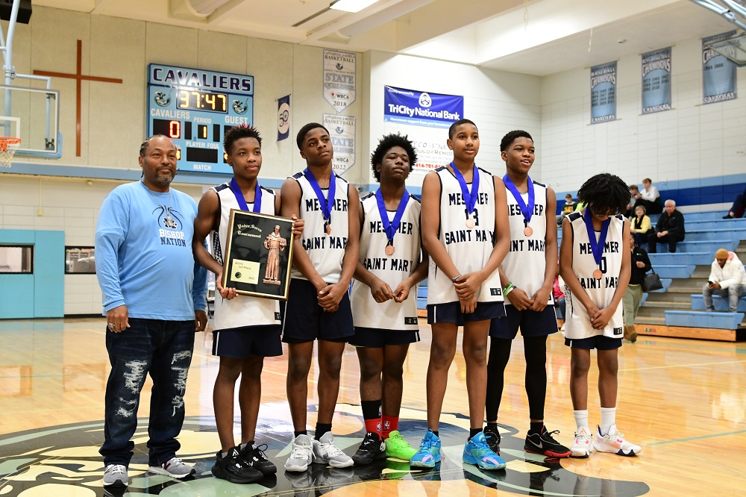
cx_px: 373
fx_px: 901
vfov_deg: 30.8
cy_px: 248
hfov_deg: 45.0
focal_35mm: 44
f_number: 3.5
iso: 2000
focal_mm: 29
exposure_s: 1/80
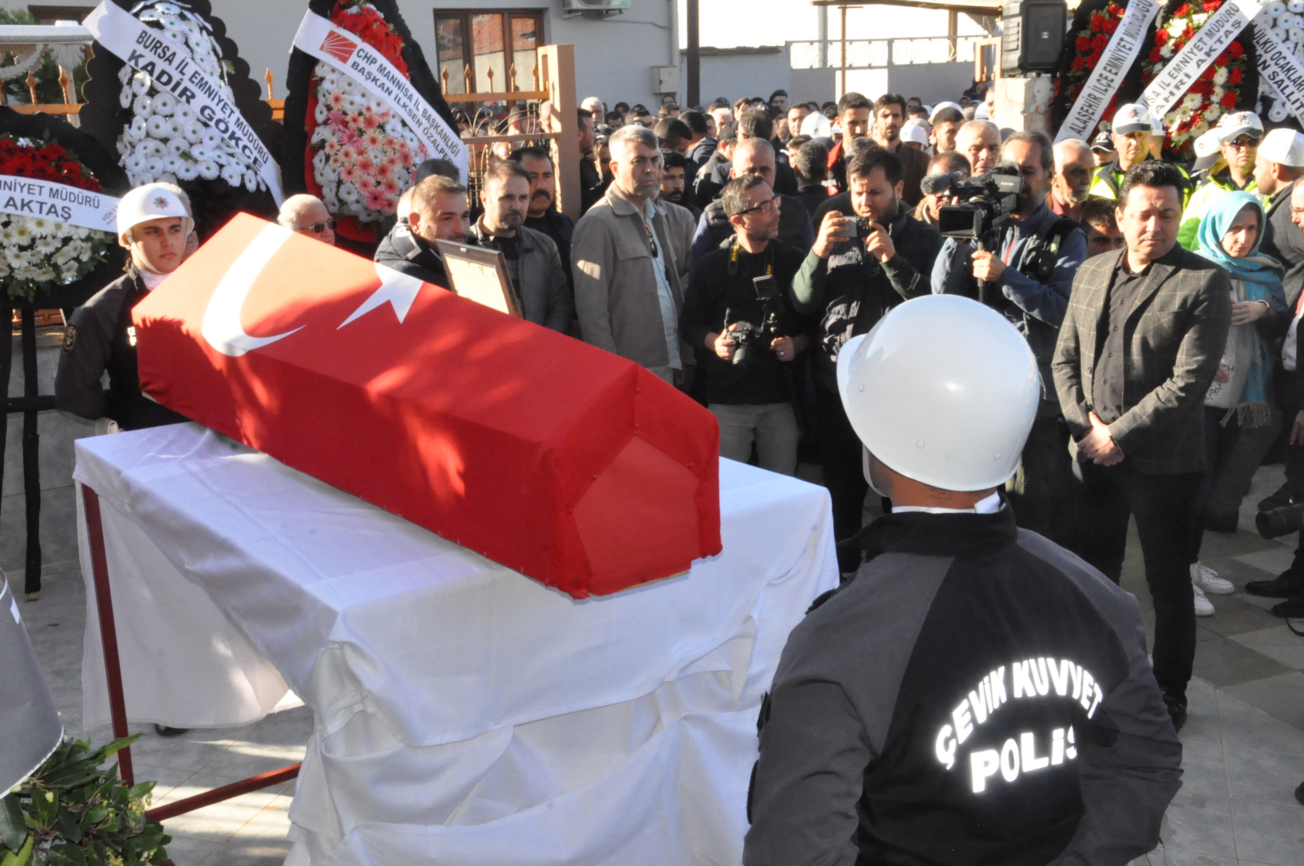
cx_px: 652
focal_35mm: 38
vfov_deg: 35.4
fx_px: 1357
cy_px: 433
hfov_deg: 51.3
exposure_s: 1/200
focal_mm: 25
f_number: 25
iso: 3200
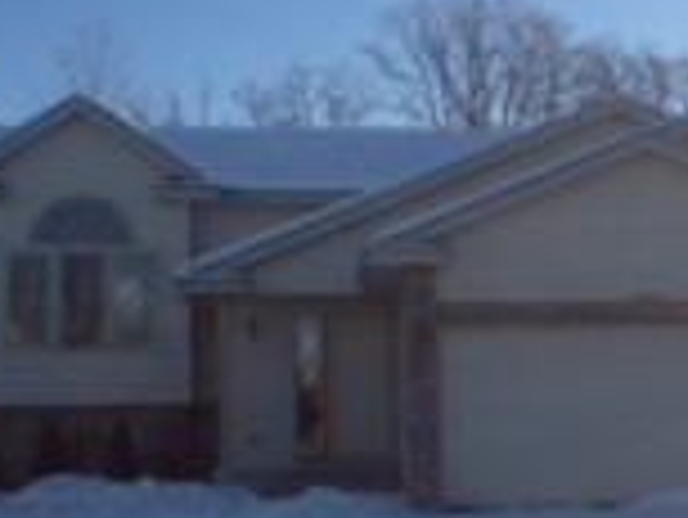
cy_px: 351
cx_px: 495
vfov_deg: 18.6
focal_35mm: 79
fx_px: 1571
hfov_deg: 24.5
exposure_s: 1/1493
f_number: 2.4
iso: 50
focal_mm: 4.28
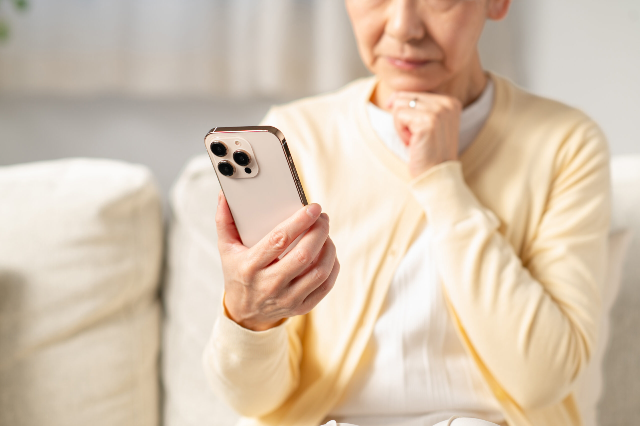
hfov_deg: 23.9
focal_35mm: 85
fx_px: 1510
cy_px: 213
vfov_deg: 16.0
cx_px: 320
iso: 64
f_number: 3.2
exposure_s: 1/160
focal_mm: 85
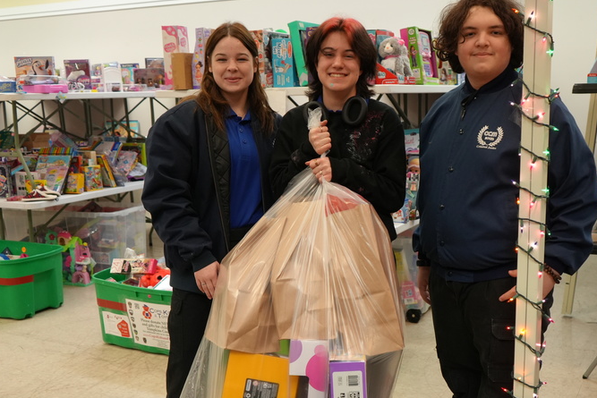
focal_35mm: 43
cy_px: 262
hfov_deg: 45.3
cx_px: 345
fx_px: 713
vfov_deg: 31.0
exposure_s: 1/160
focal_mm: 28
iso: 2000
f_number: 4
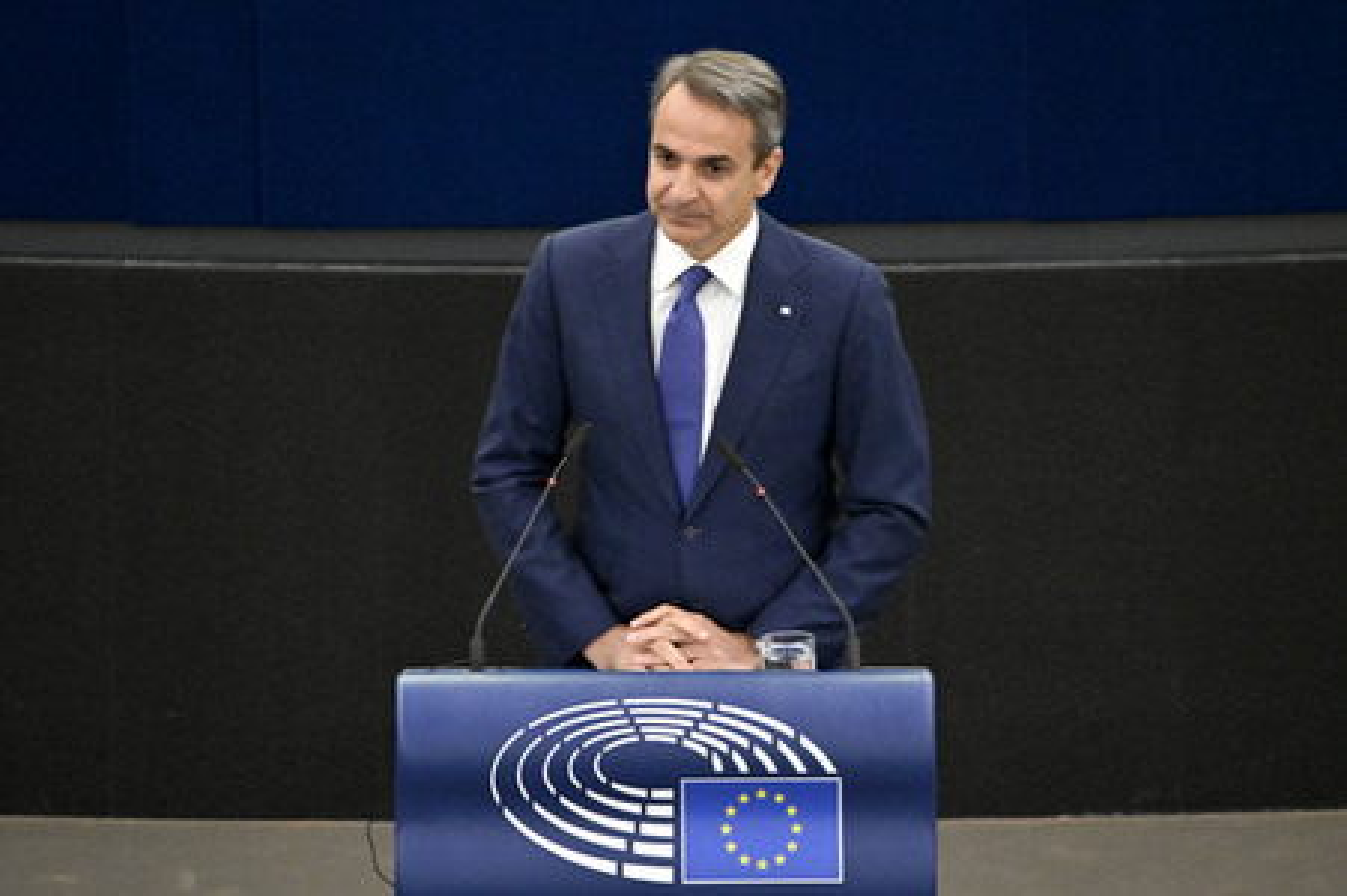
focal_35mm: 600
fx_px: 22433
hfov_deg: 3.4
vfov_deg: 2.3
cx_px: 674
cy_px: 448
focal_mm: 600
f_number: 6.3
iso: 10000
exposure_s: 1/640
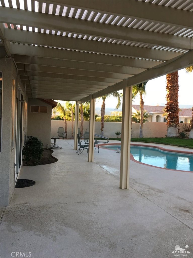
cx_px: 96
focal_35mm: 29
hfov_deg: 48.2
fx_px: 215
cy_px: 129
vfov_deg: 61.6
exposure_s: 1/120
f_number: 2.2
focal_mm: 4.15
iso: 25
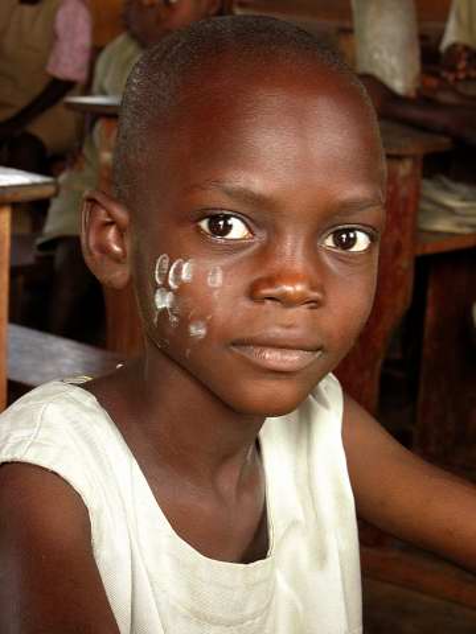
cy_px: 317
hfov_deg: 14.2
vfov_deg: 18.9
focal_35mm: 104
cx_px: 238
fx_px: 1907
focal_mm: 26.5
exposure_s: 1/8
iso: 200
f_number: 6.6
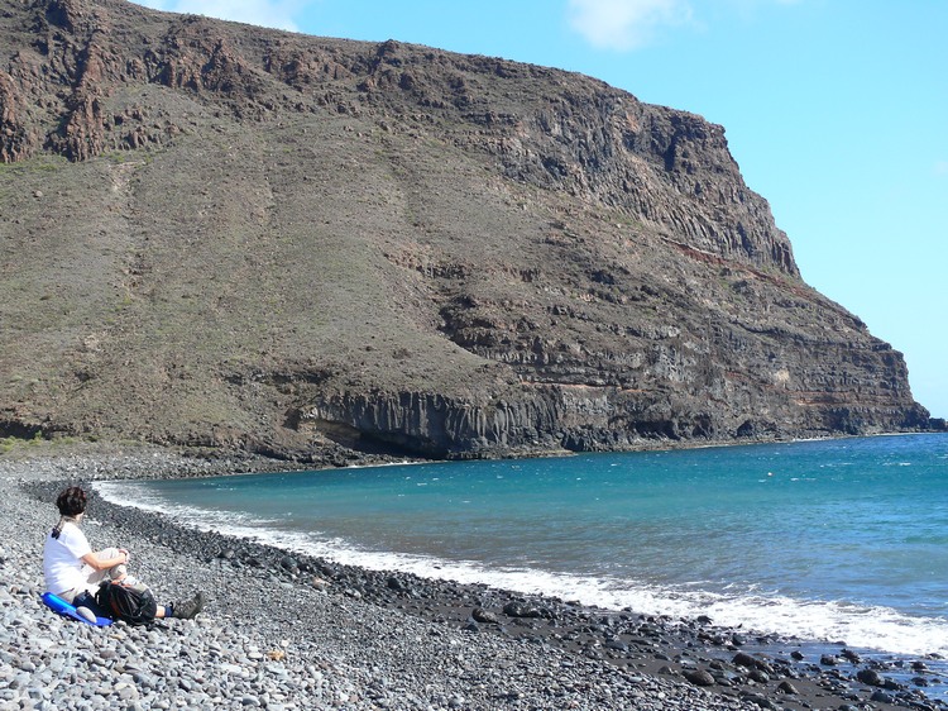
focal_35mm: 50
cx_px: 474
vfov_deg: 29.1
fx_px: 1369
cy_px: 356
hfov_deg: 38.2
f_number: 4
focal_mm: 10.6
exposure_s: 1/250
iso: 100
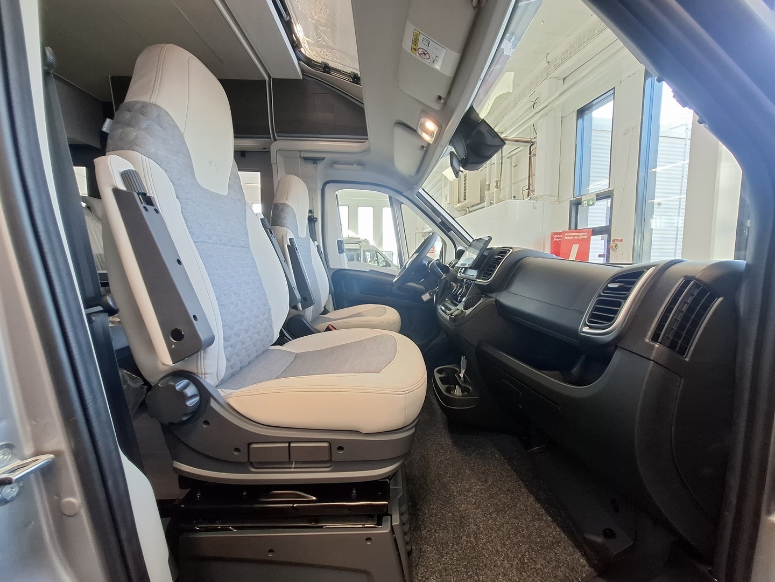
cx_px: 388
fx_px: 291
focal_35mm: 13
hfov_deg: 106.2
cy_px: 291
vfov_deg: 89.9
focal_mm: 1.74
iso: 160
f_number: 2.2
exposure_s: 1/33
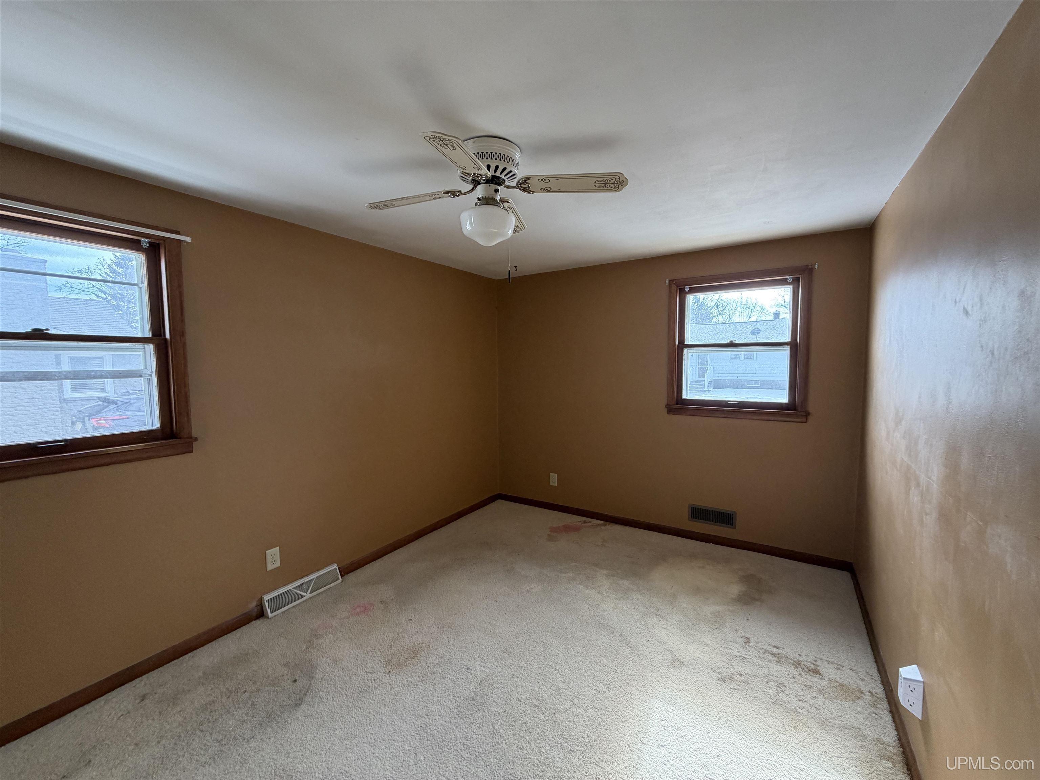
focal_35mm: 14
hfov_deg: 102.1
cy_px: 390
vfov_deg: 85.7
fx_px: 421
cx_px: 520
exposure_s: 1/121
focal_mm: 2.22
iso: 160
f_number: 2.2
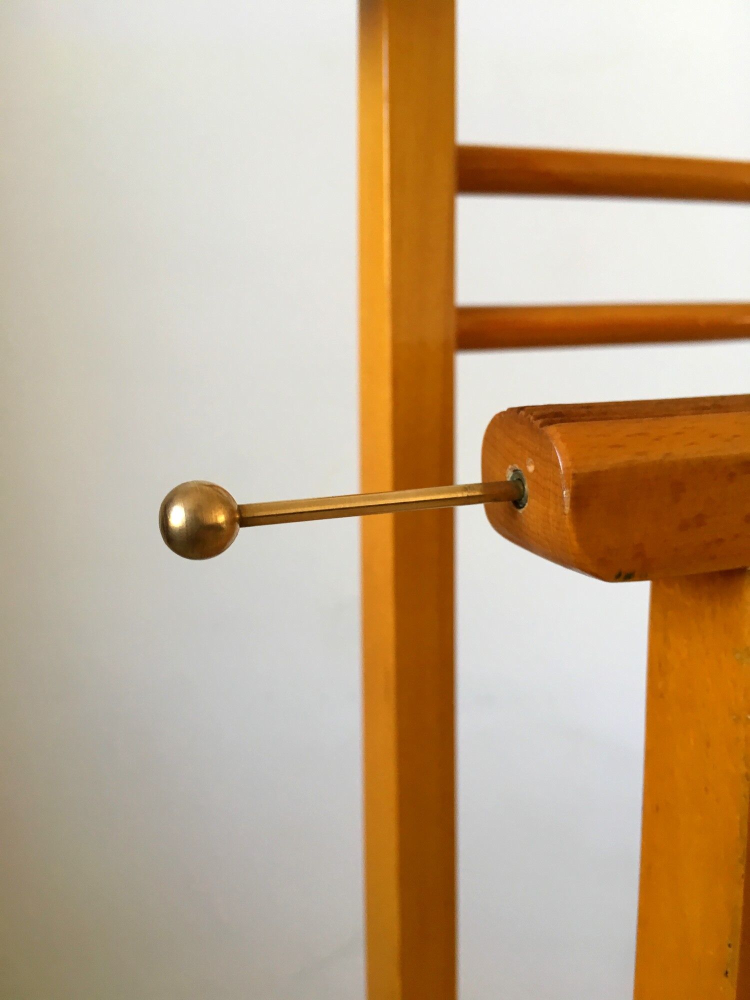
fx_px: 838
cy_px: 500
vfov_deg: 61.7
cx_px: 375
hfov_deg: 48.2
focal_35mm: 29
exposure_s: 1/33
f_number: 2.2
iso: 64
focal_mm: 4.15
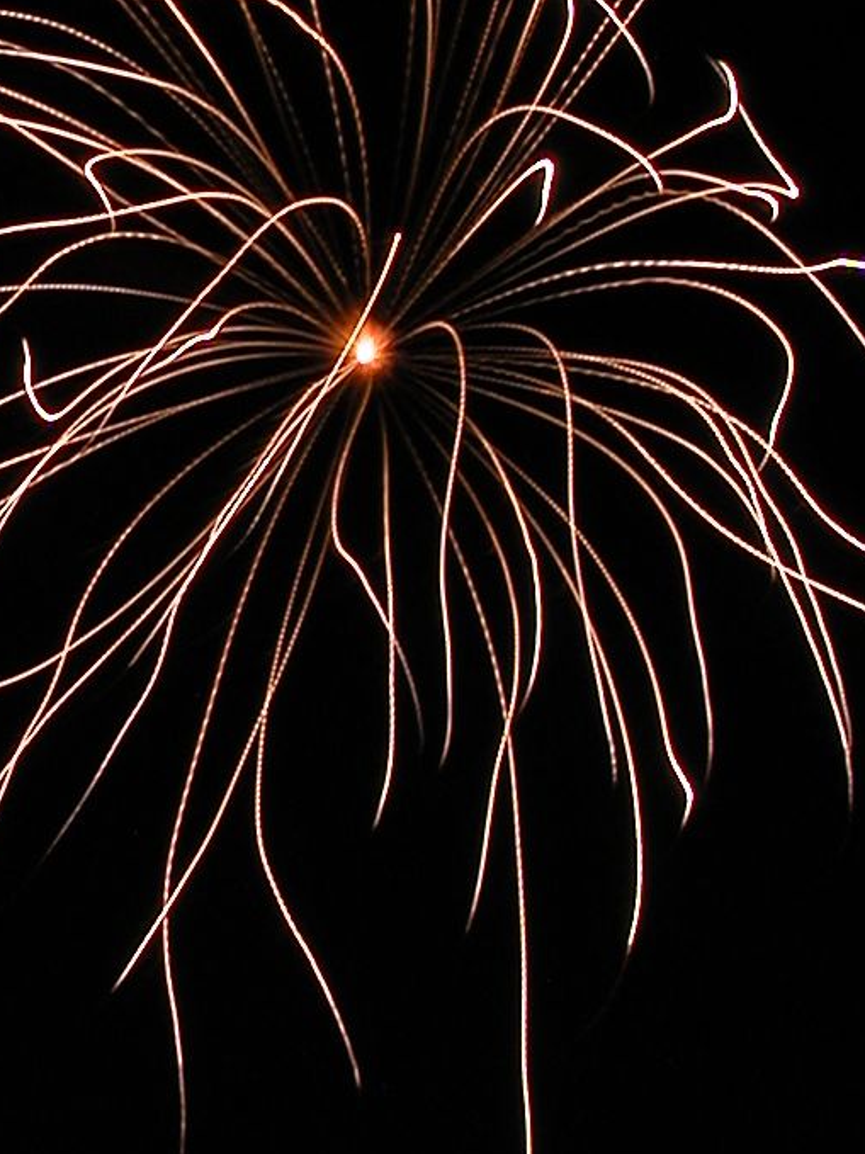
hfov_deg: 22.1
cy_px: 430
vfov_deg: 29.3
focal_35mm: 66
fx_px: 2200
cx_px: 248
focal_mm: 8.9
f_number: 8
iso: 100
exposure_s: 8
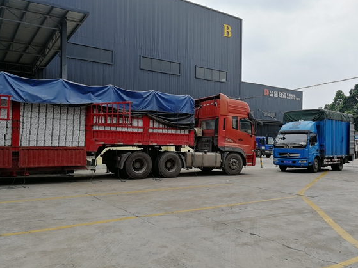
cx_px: 186
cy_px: 141
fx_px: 300
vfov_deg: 48.2
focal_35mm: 29
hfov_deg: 61.6
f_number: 2.2
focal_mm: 3.95
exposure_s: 1/857
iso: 50
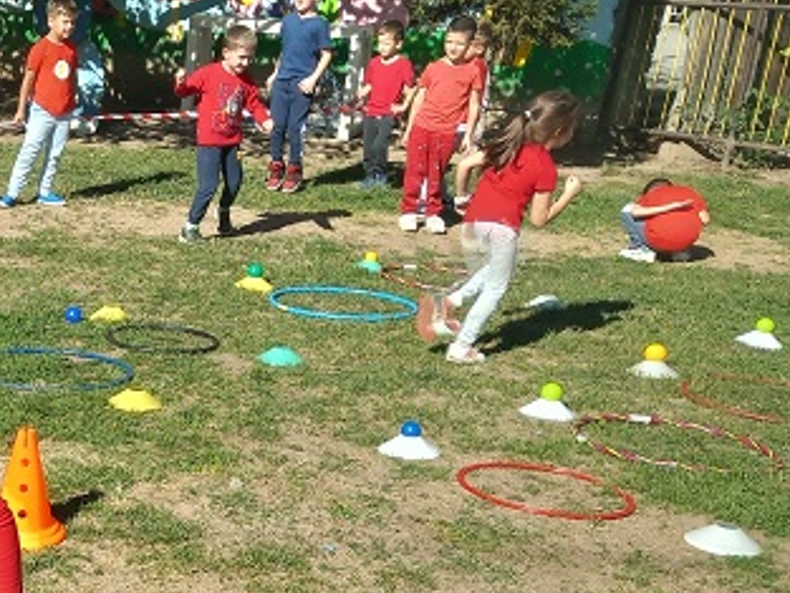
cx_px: -212
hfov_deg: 24.8
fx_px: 1575
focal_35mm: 69
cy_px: 510
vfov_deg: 21.0
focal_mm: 4
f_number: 1.8
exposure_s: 1/335
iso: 20
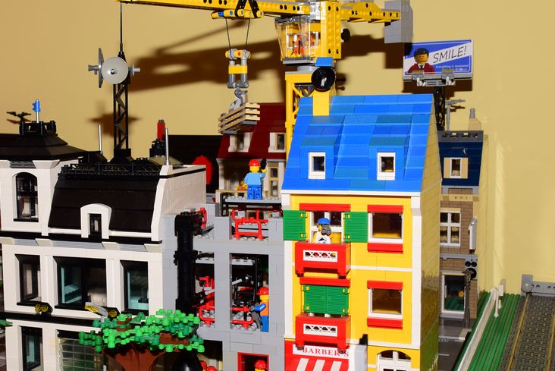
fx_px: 910
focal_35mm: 59
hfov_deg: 33.4
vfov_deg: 23.0
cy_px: 213
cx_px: 152
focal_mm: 24
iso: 400
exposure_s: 1/60
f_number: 10
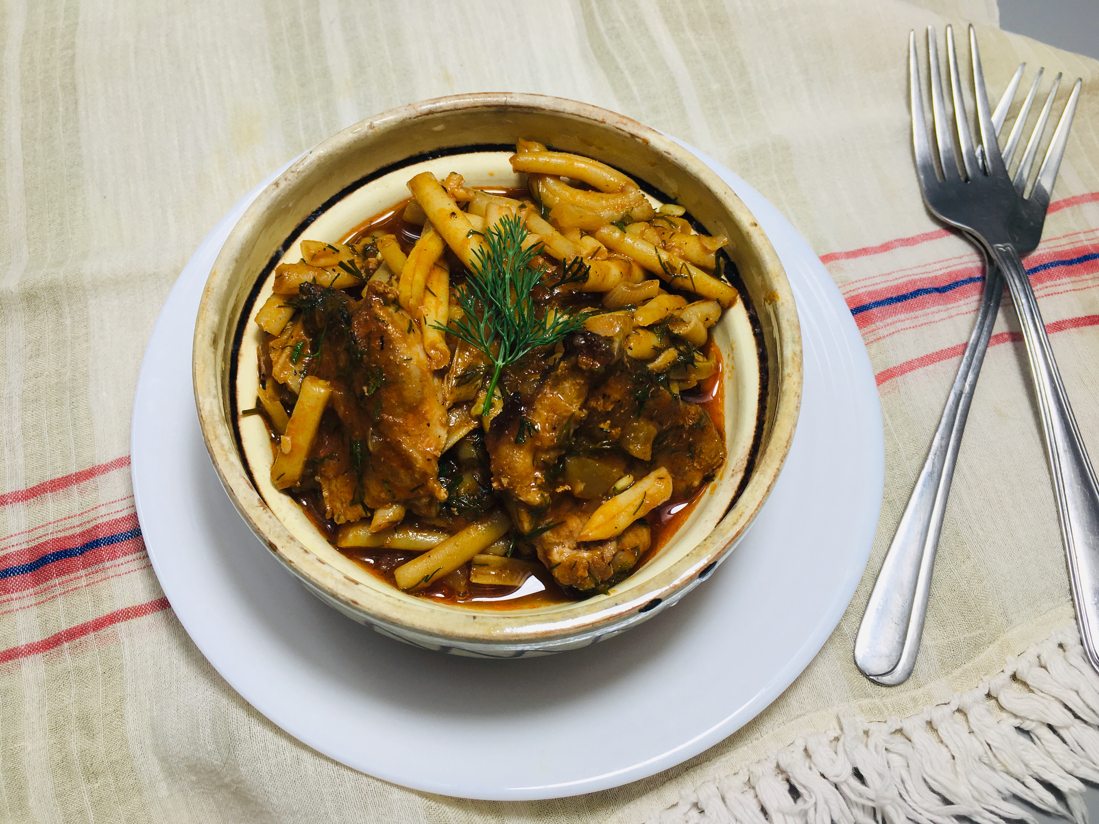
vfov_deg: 48.2
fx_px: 921
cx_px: 550
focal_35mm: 29
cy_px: 412
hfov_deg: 61.7
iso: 25
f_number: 2.2
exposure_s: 1/262
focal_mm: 4.15
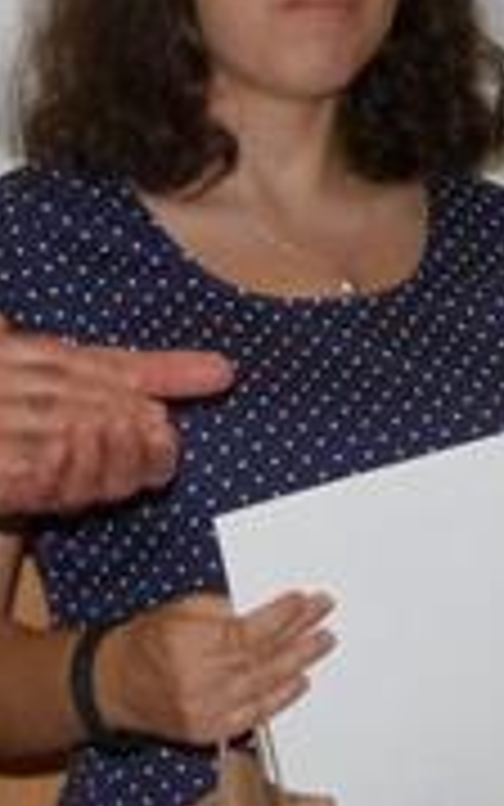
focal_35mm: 178
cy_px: 135
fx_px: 3909
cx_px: 274
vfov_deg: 11.7
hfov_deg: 7.4
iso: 400
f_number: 3.2
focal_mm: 8.5
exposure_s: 1/250
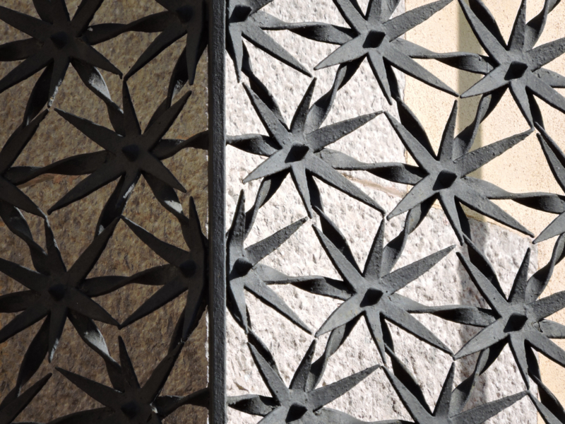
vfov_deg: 1.5
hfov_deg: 2.0
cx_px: 282
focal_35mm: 1000
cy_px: 212
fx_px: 16322
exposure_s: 1/400
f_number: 5.6
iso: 100
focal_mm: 179.2
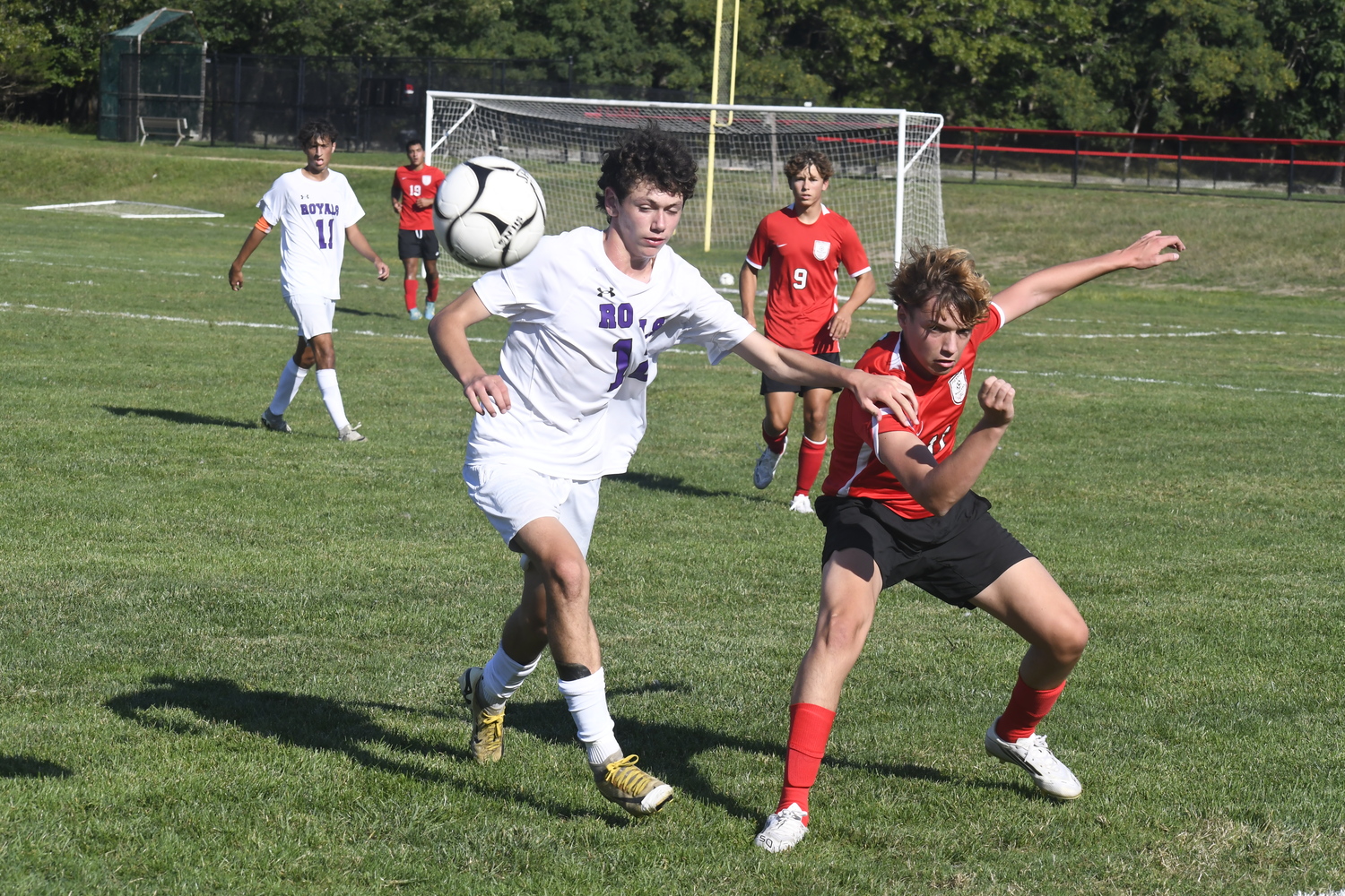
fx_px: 4595
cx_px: 672
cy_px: 448
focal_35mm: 123
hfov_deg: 16.7
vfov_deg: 11.1
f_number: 10
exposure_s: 1/1600
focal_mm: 82
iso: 640
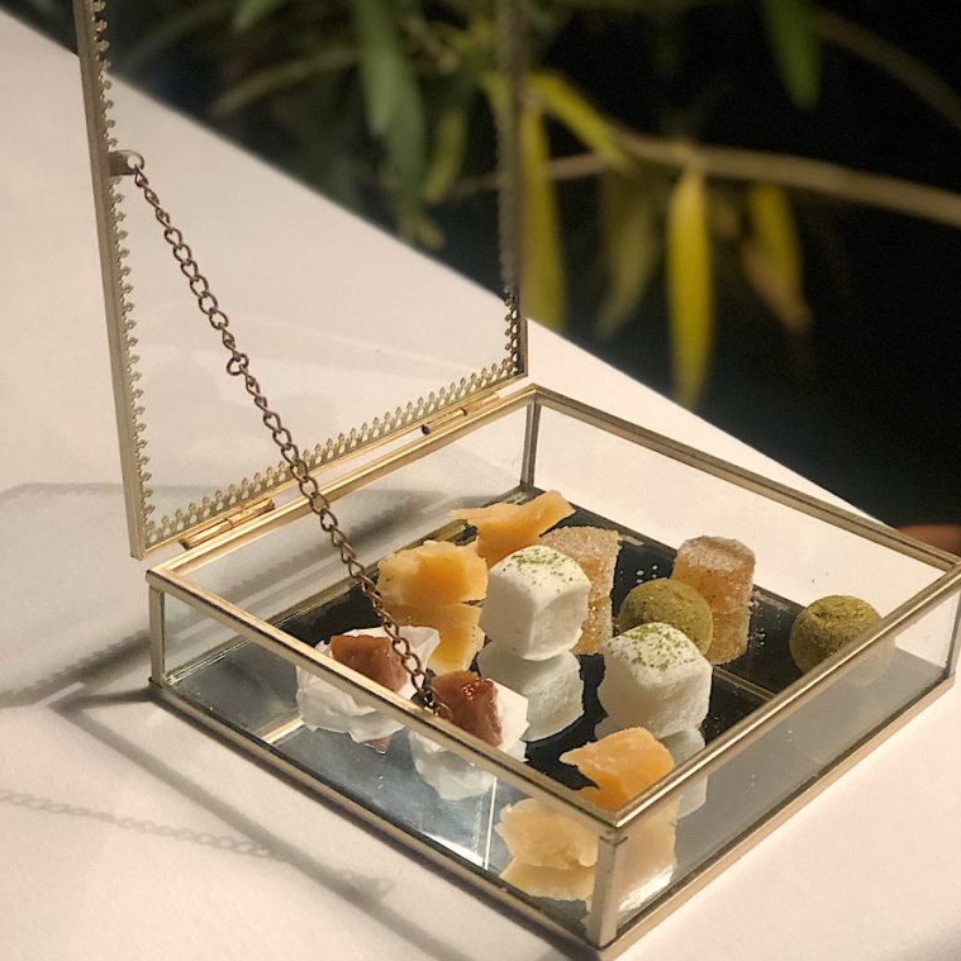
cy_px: 437
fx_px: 2136
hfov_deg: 25.4
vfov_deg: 25.3
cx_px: 484
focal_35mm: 68
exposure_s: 1/33
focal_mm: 6.6
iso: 320
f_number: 2.8
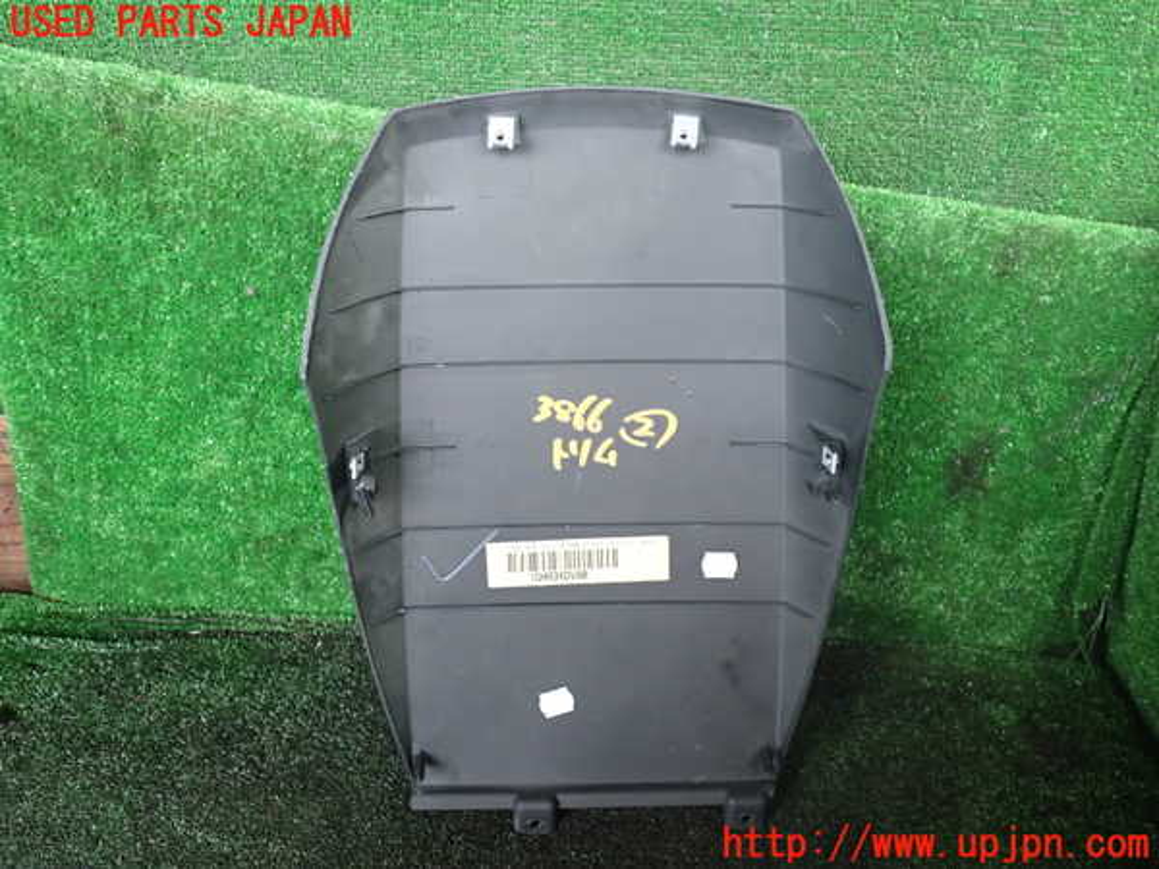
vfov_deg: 46.8
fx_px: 1004
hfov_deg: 60.0
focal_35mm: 30
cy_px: 434
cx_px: 580
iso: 500
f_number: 2.3
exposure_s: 1/30
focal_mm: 5.4
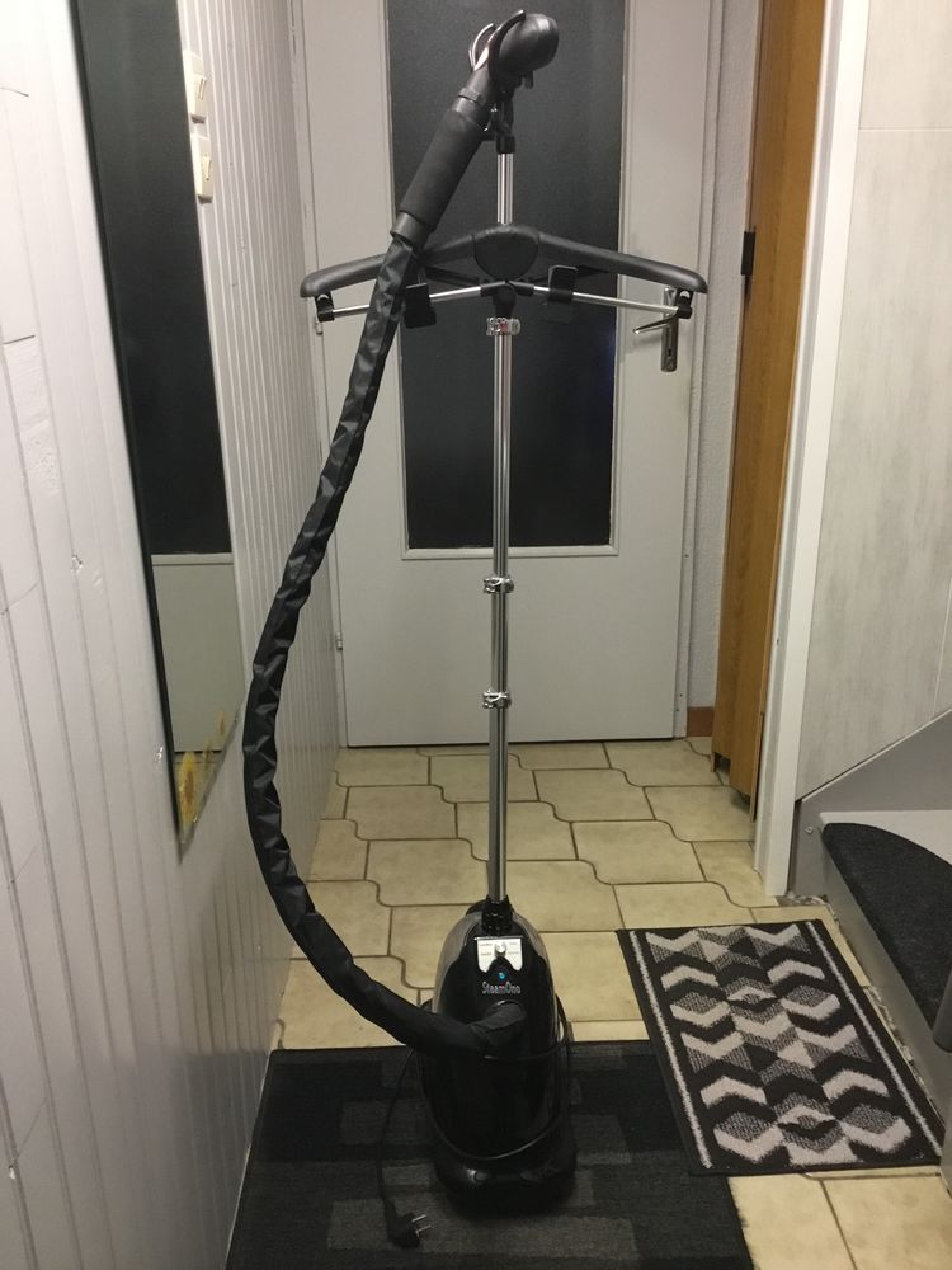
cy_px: 635
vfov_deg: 58.4
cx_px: 476
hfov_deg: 45.4
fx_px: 1137
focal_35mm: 31
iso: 200
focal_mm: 3.3
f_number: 2.4
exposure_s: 1/33
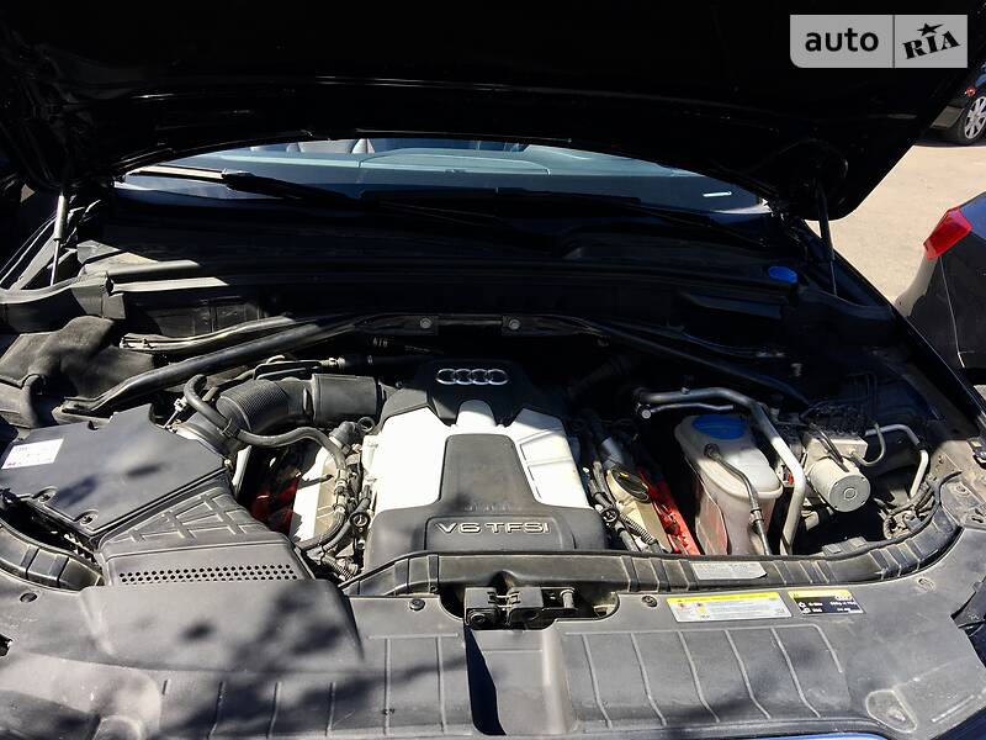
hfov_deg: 61.7
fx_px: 826
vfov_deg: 48.2
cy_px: 370
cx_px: 493
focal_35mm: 29
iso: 25
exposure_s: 1/450
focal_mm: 4.2
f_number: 2.2
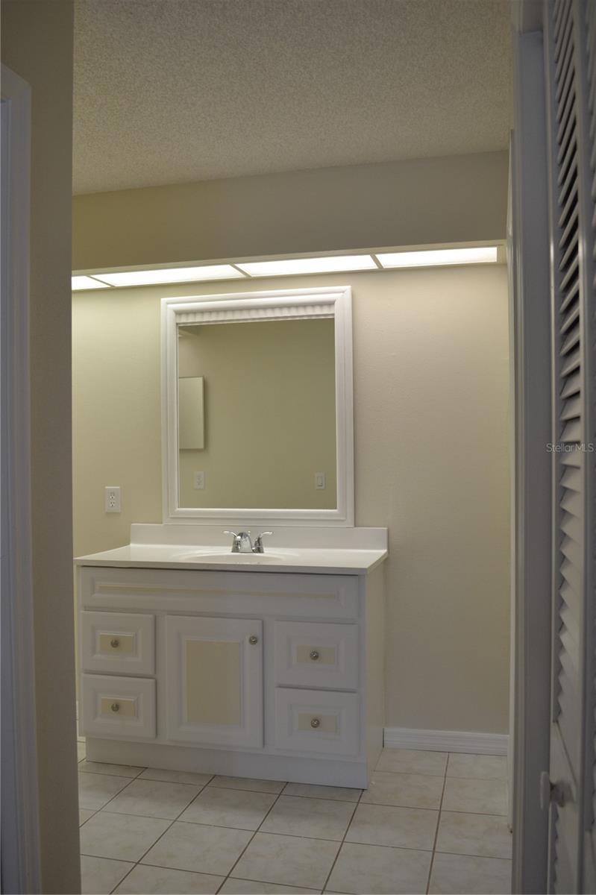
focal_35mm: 30
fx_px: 746
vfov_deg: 62.0
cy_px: 448
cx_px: 298
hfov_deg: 43.6
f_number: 4.5
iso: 400
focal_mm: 20
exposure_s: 1/80
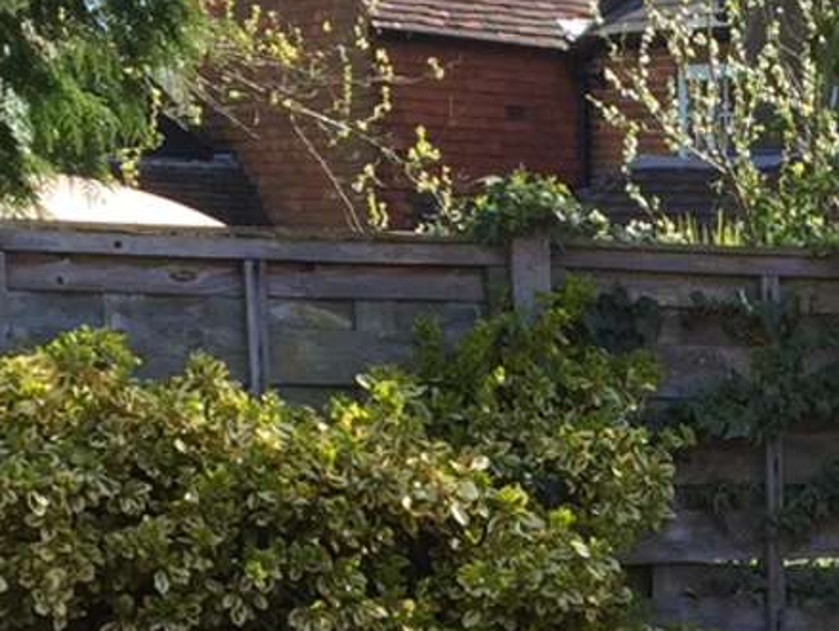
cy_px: 1168
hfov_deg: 14.4
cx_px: 1070
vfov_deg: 10.5
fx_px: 3202
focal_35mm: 132
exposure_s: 1/494
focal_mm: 4.15
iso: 32
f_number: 2.2
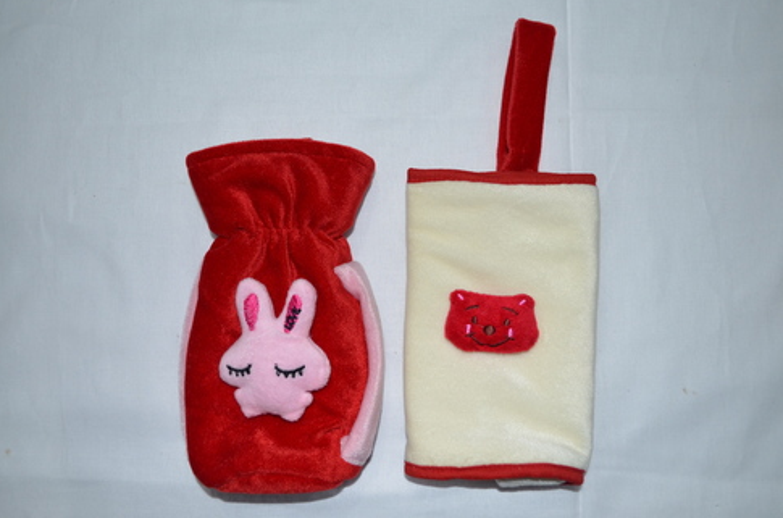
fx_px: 738
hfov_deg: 55.9
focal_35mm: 34
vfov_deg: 38.7
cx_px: 399
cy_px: 256
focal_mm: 22
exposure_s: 1/60
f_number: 3.8
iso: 640
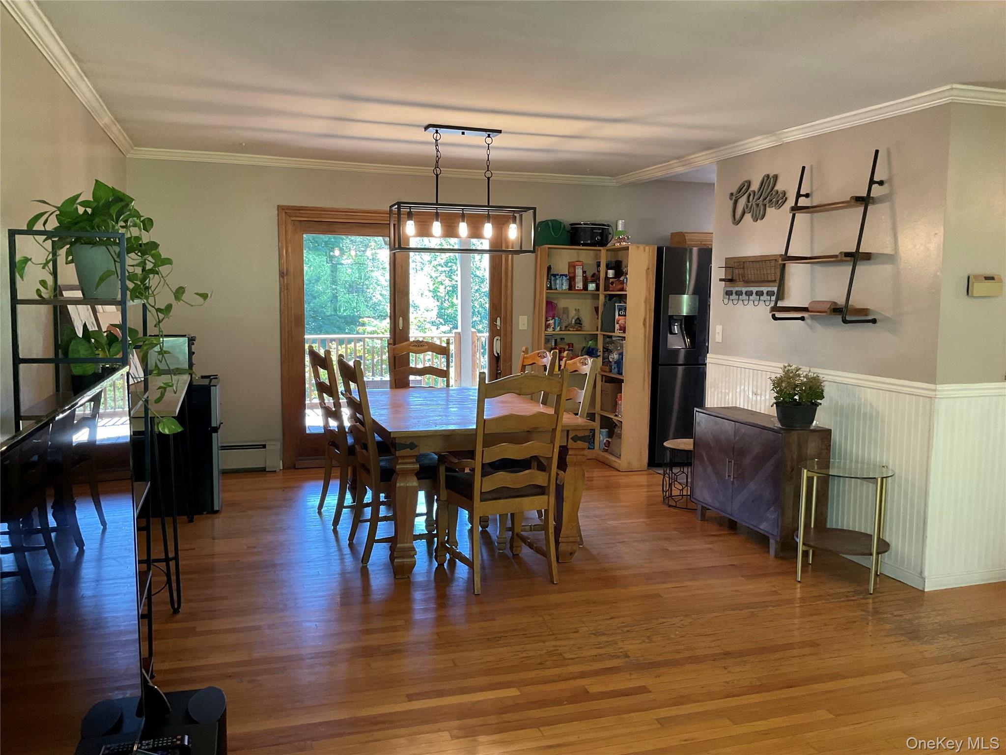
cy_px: 378
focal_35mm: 29
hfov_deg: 61.7
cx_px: 503
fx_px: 843
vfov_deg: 48.2
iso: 125
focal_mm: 3
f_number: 1.8
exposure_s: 1/60
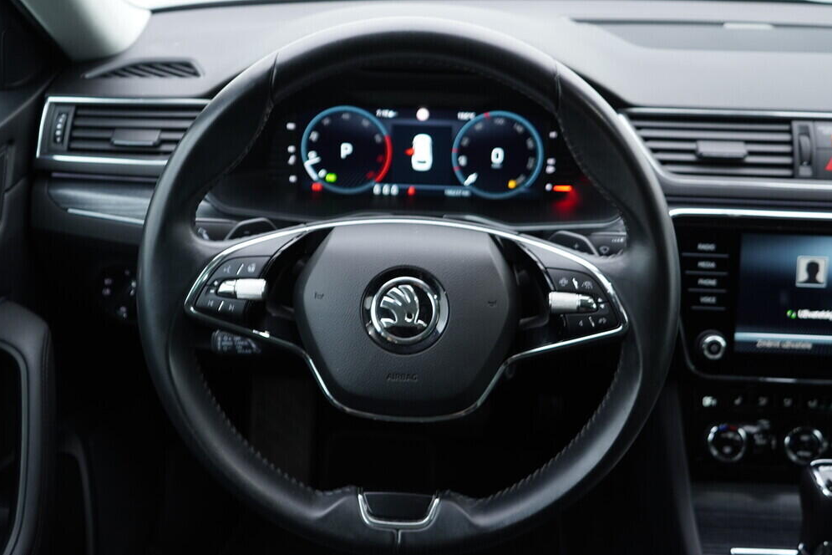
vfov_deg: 35.9
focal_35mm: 37
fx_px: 855
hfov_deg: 51.9
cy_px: 271
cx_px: 423
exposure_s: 1/40
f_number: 2.8
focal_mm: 24
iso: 250
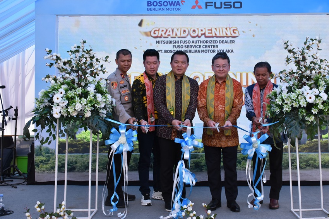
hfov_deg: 47.6
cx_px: 191
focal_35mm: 41
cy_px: 99
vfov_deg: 32.9
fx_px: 371
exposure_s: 1/500
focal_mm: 23
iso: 800
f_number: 8
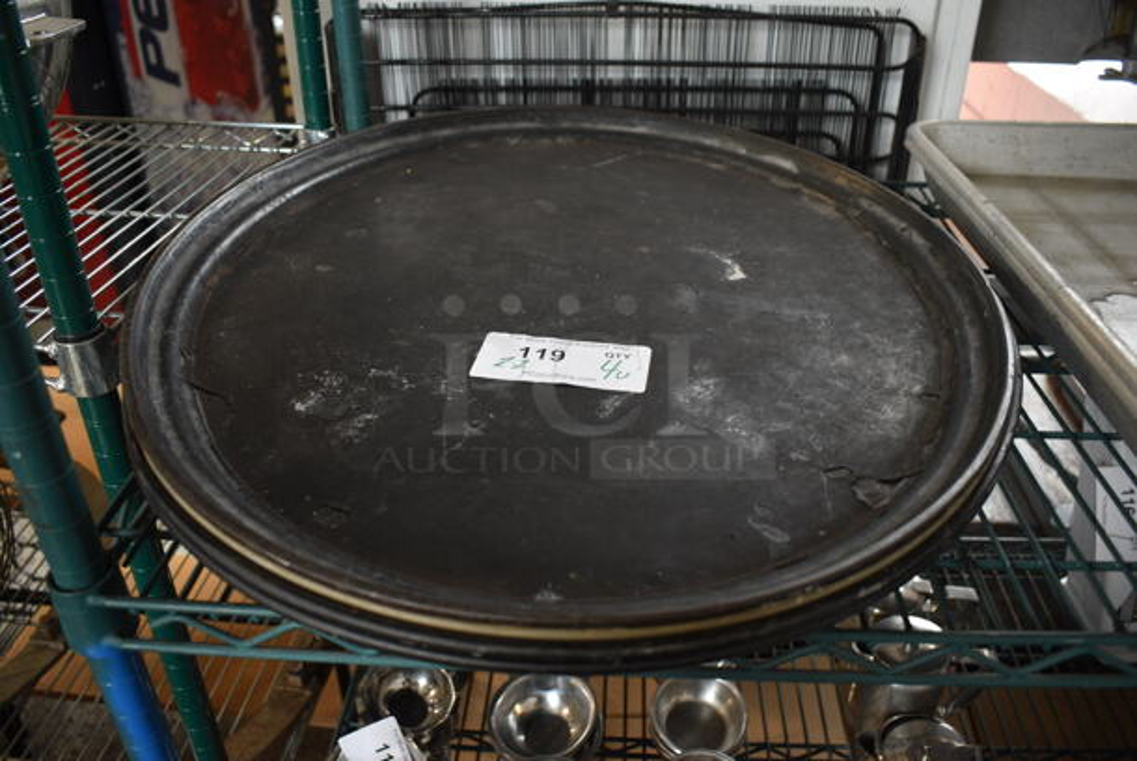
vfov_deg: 43.7
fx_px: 948
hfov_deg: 61.9
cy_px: 380
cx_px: 568
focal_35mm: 30
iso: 900
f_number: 3.5
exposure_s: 1/125
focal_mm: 20
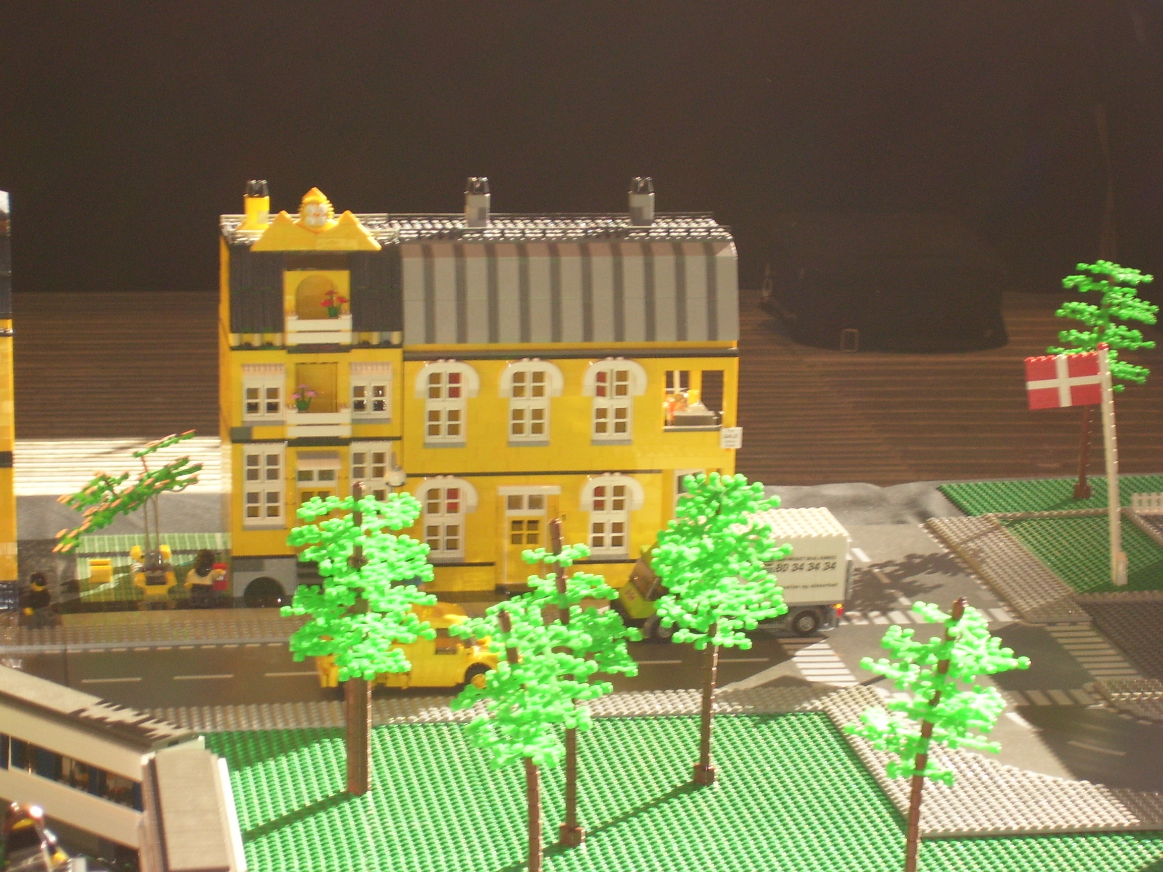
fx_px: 3628
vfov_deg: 13.7
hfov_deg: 18.2
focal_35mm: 108
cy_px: 436
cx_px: 582
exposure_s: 1/90
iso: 125
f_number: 4.6
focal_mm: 18
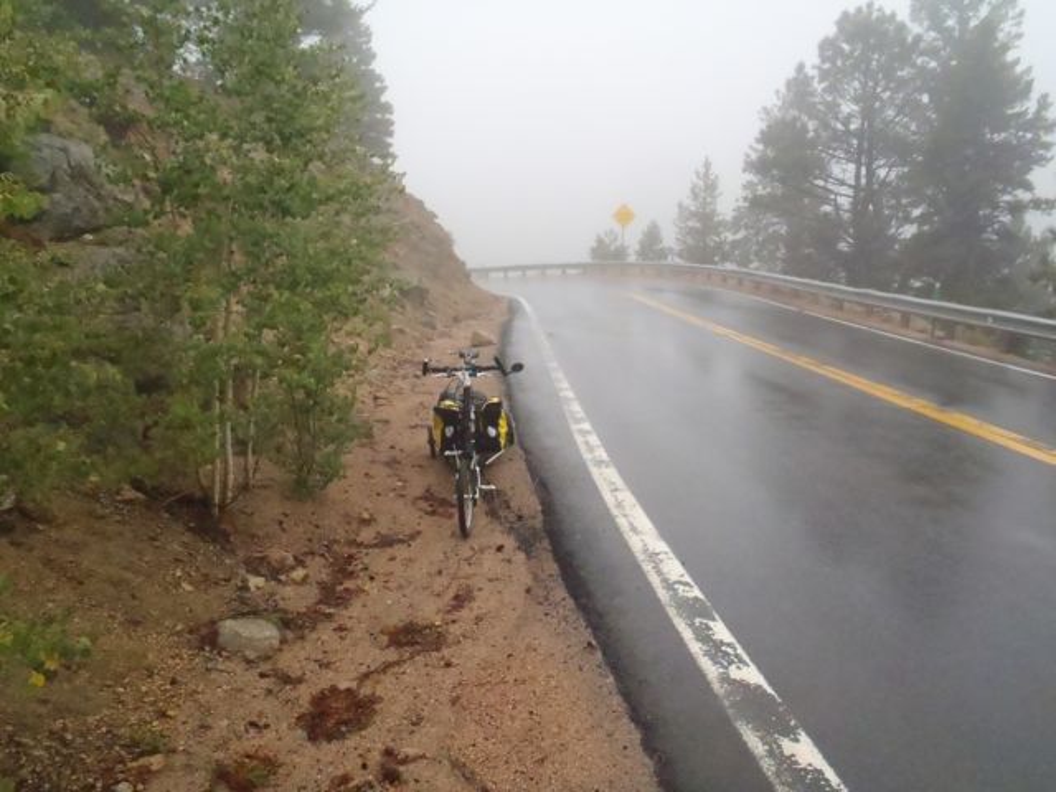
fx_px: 854
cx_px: 528
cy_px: 396
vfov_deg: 49.7
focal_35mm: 28
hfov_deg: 63.4
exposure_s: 1/80
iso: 800
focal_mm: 5
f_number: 10
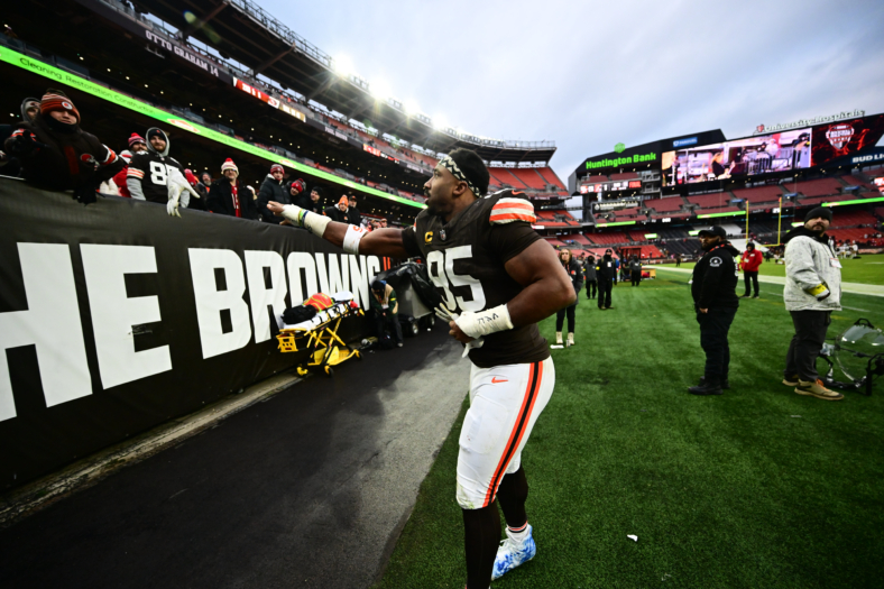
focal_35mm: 14
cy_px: 294
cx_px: 442
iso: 3200
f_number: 4
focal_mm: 14
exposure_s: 1/2000
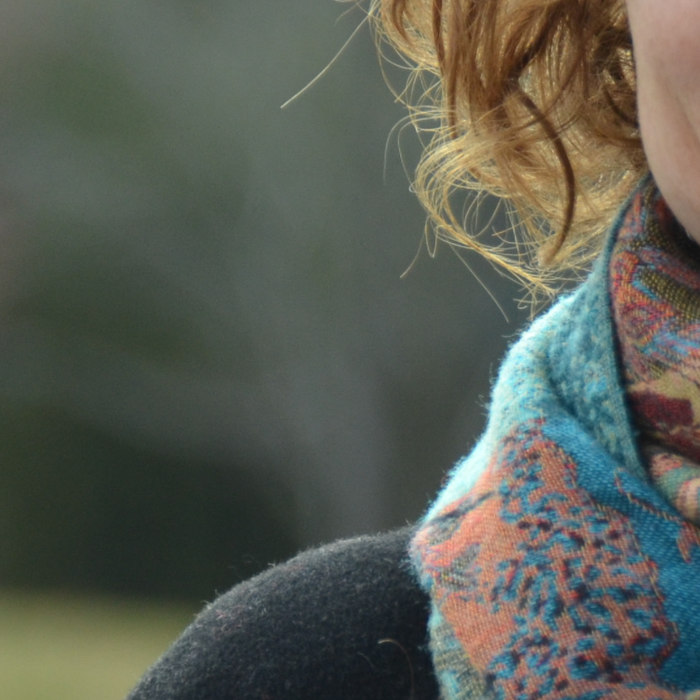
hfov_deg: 2.0
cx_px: 147
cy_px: 131
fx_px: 19675
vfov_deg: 2.0
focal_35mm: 860
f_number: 5.6
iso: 400
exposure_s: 1/500
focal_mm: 150
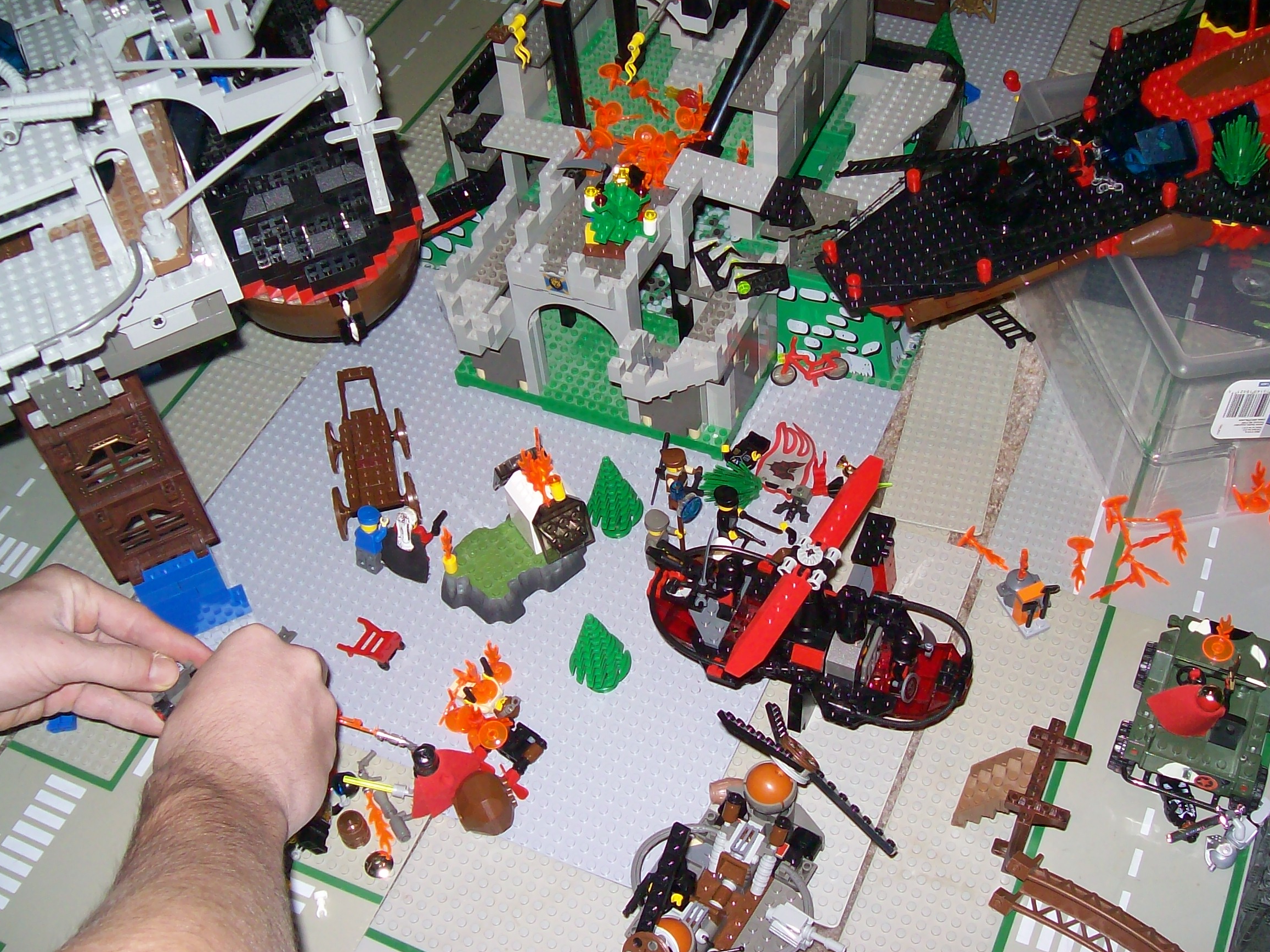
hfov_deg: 46.8
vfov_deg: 35.9
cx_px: 631
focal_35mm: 40
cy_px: 436
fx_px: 1467
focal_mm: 6
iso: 80
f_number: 2.7
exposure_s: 1/128
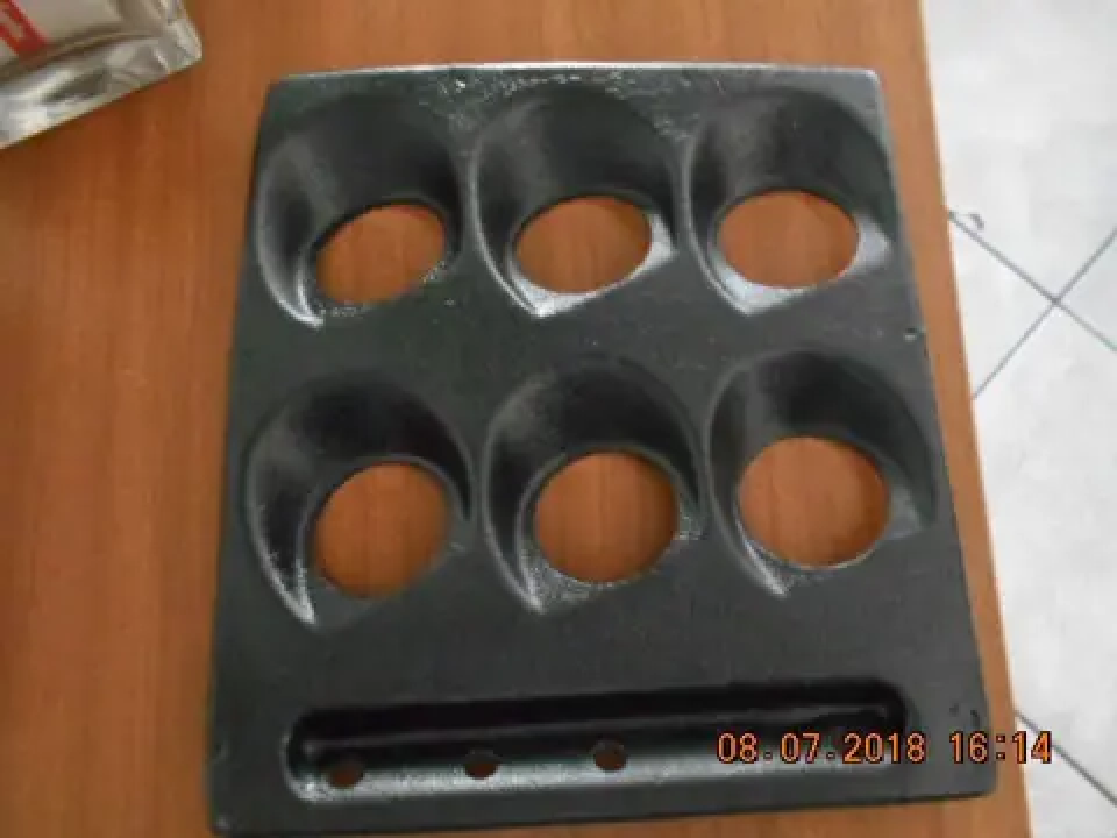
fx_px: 839
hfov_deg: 67.3
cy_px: 419
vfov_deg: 53.1
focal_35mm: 26
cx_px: 558
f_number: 3.2
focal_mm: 4.6
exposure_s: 1/4
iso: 800
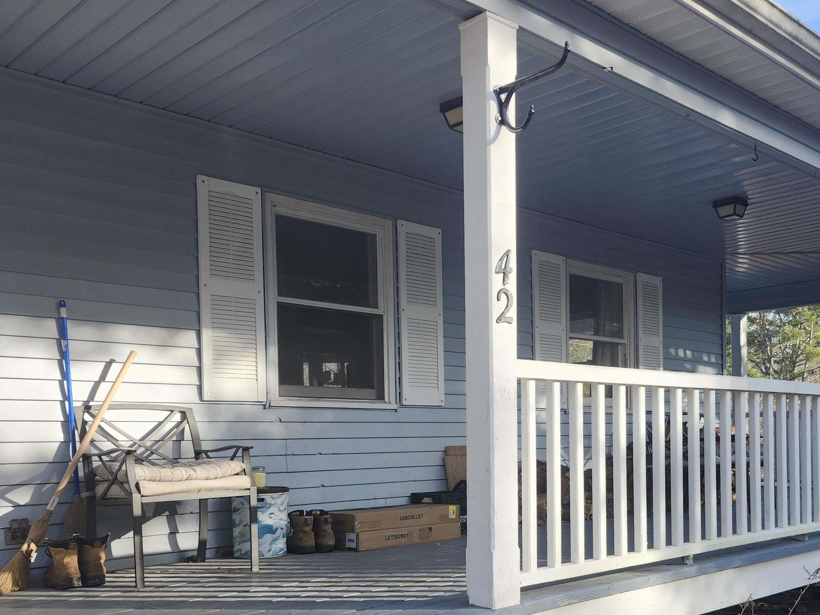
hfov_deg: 50.4
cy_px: 436
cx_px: 551
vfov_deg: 38.9
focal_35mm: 36
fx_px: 853
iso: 25
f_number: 1.8
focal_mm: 5.54
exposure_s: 1/475
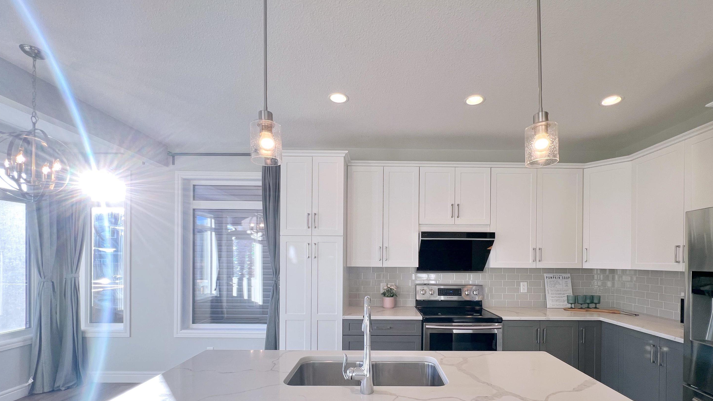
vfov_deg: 68.5
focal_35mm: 15
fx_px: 284
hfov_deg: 103.0
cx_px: 367
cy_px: 267
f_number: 1.8
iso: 50
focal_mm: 1.57
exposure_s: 1/120
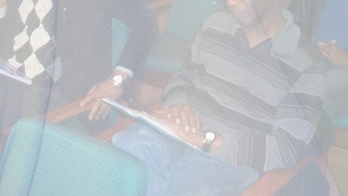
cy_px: -17
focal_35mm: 74
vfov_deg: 15.9
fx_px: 683
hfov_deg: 27.9
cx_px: 286
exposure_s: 1/30
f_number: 2.9
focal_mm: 5.7
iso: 240
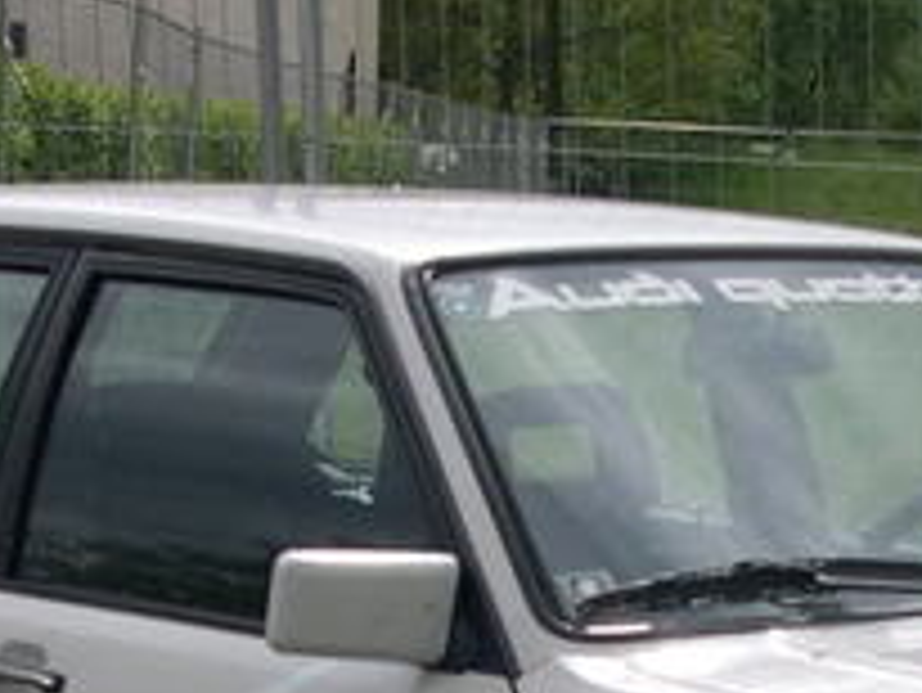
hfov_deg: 10.8
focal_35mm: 183
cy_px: 909
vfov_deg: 8.0
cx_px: 697
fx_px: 4877
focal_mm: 10.1
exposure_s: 1/115
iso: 100
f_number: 8.4
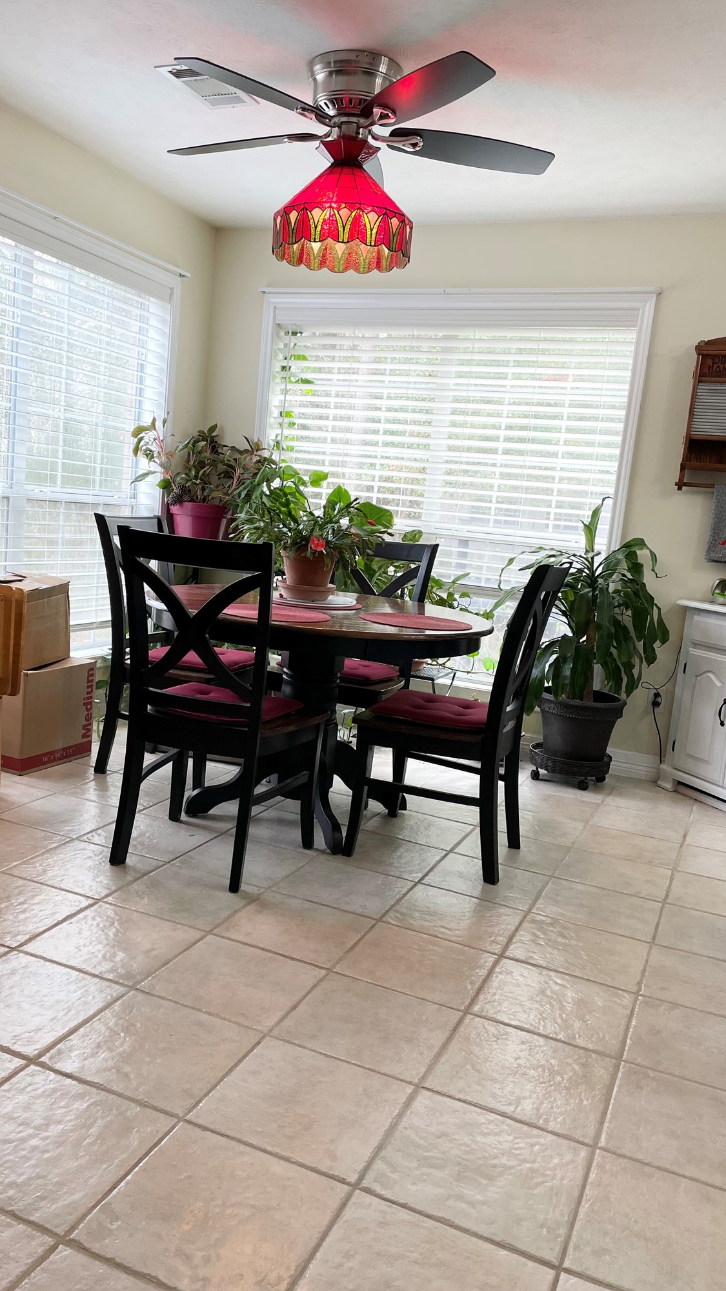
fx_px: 992
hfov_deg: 40.1
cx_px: 310
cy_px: 653
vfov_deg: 66.1
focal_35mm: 29
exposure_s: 1/120
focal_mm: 4.2
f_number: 1.6
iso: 80
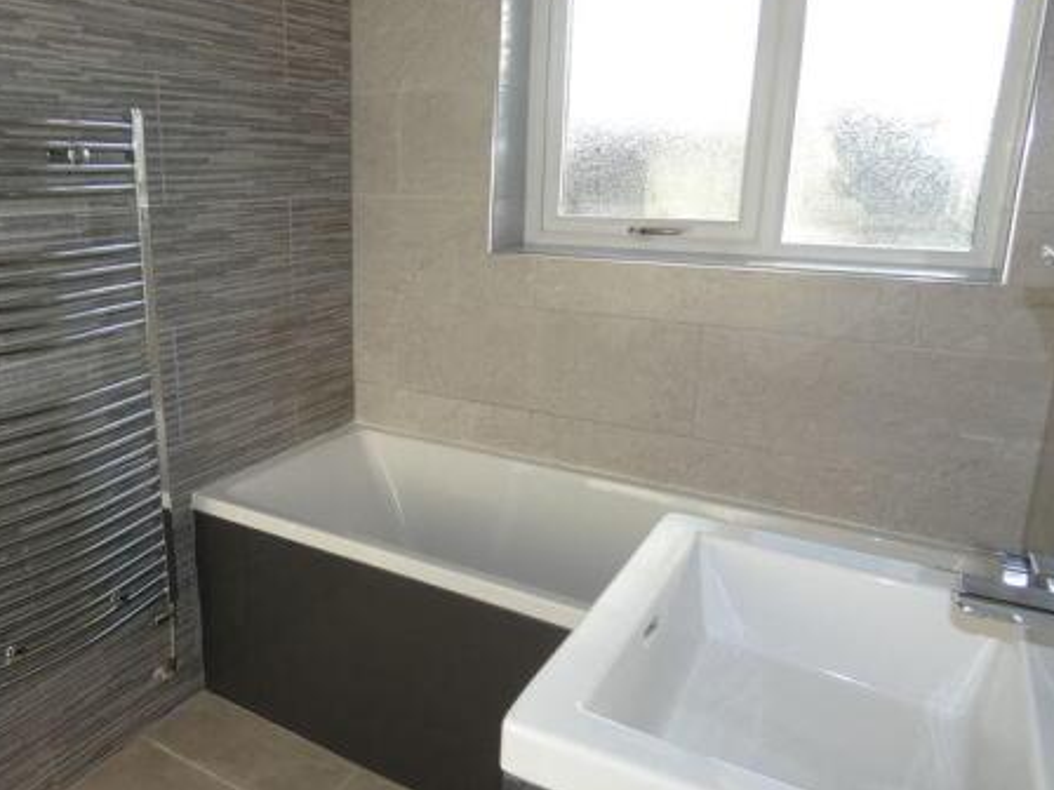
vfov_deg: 53.0
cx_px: 394
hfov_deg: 66.3
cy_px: 368
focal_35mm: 26
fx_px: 792
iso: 80
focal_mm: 3.6
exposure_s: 1/250
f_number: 2.8
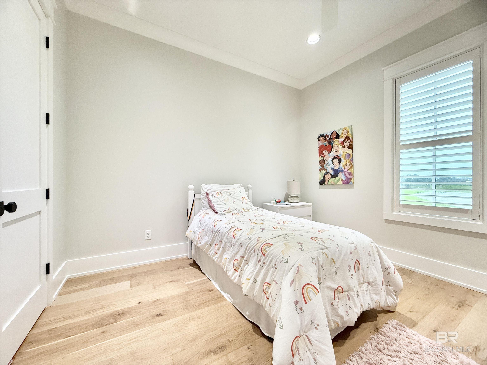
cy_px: 182
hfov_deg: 102.1
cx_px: 244
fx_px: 197
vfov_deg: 85.7
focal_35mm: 14
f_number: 2.2
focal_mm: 2.22
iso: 200
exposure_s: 1/120
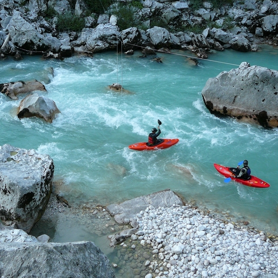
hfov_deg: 39.8
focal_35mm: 42
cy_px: 141
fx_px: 382
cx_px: 110
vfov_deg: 40.0
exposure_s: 1/60
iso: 80
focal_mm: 5.2
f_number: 2.8
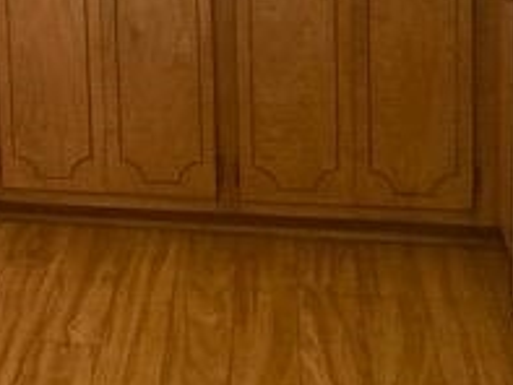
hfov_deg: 20.6
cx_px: -36
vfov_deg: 15.1
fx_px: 1349
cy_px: -187
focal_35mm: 91
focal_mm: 3.99
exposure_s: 1/40
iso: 250
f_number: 1.8
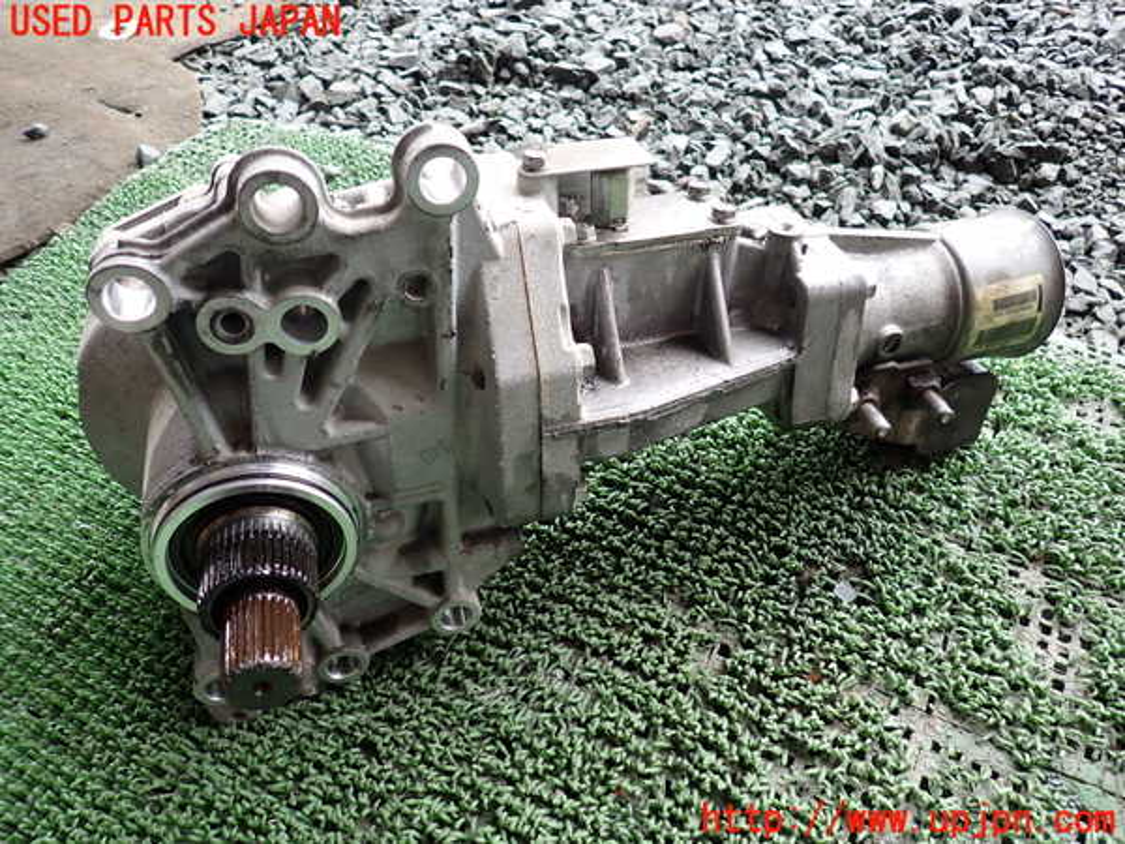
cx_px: 562
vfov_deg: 54.9
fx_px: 812
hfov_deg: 69.4
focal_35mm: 25
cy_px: 422
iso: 200
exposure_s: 1/100
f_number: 2
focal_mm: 4.5
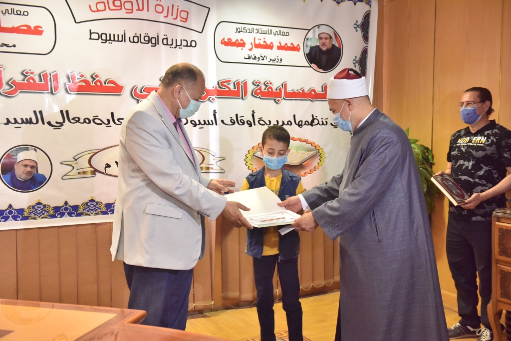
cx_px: 256
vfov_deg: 31.9
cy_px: 170
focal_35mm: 42
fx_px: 596
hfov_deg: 46.4
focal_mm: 42
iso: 5000
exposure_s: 1/125
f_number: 4.5
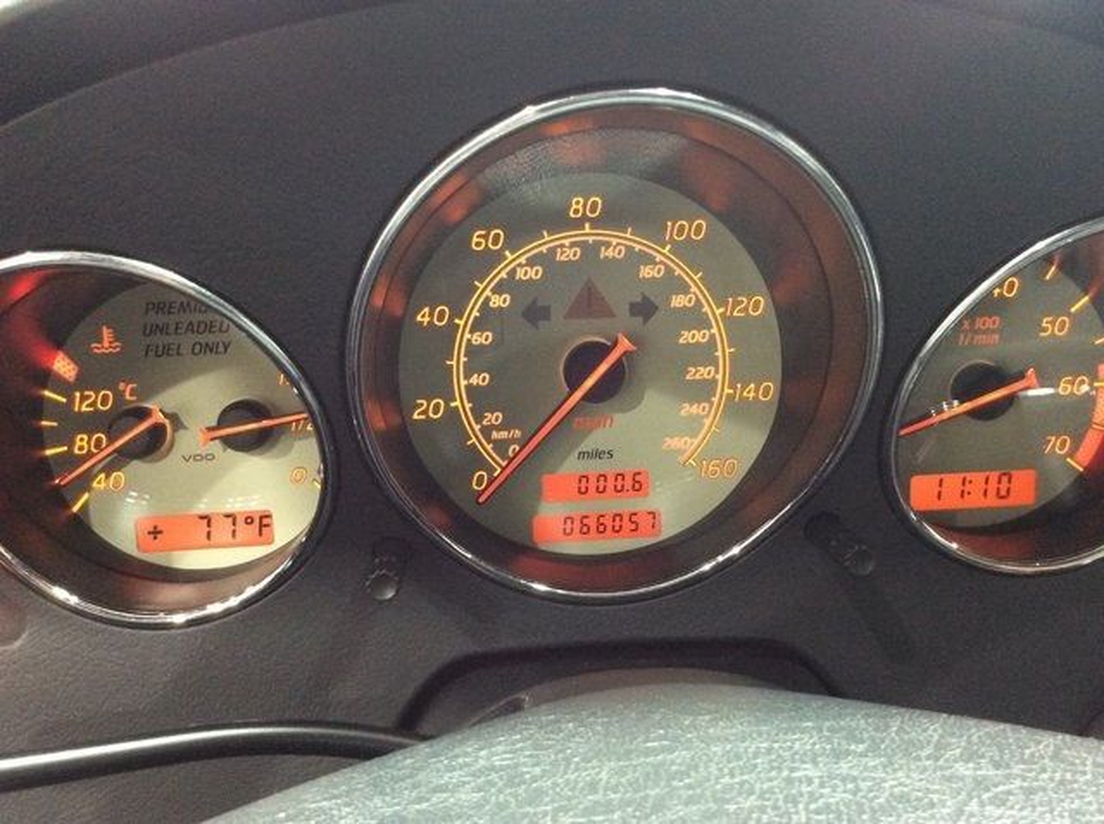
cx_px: 552
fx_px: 1019
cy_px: 412
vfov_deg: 44.1
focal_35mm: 32
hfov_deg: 56.9
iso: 500
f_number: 2.4
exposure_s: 1/17
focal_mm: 3.3
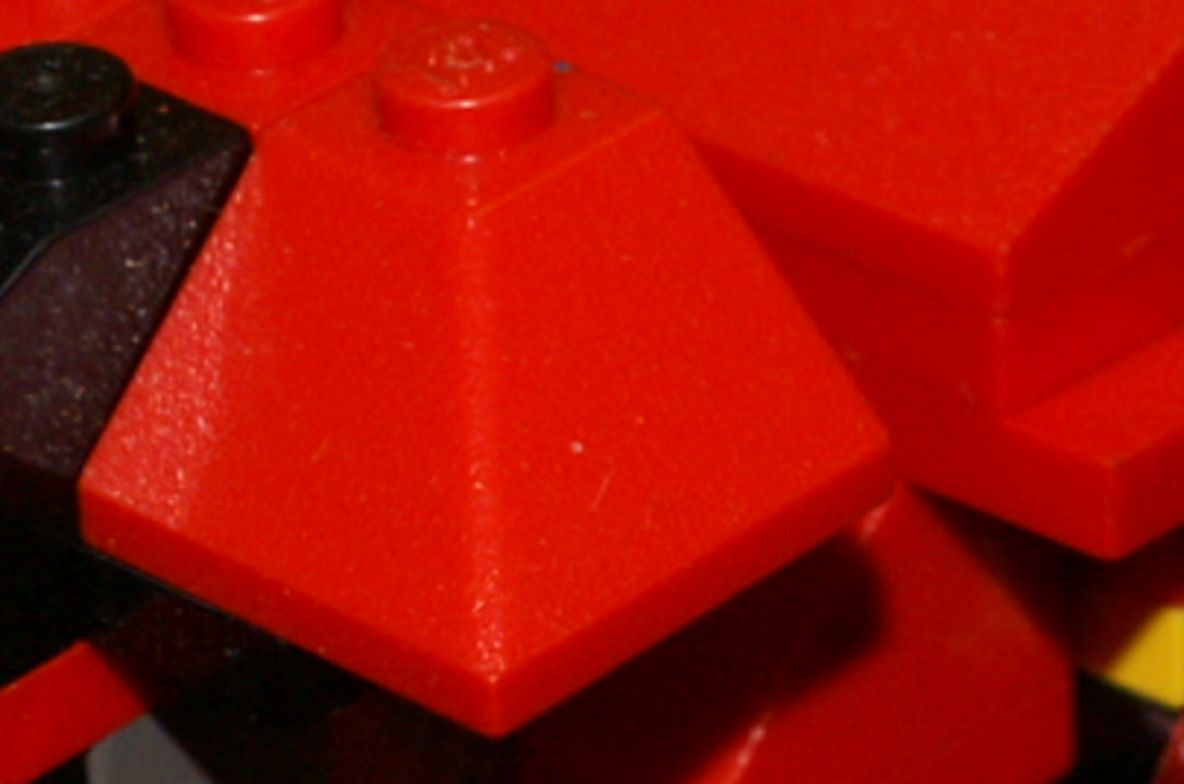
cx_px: 547
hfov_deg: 7.1
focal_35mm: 293
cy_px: 608
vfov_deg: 4.7
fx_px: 9607
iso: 400
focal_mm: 35
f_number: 6.3
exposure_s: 1/60
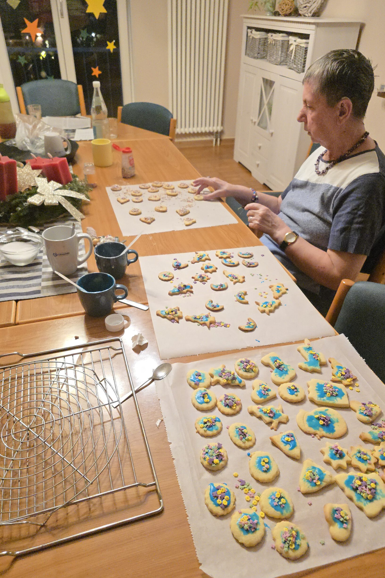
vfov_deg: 71.5
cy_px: 285
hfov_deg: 51.3
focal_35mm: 25
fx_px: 401
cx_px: 196
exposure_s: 1/100
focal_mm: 6.3
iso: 1000
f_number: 1.7
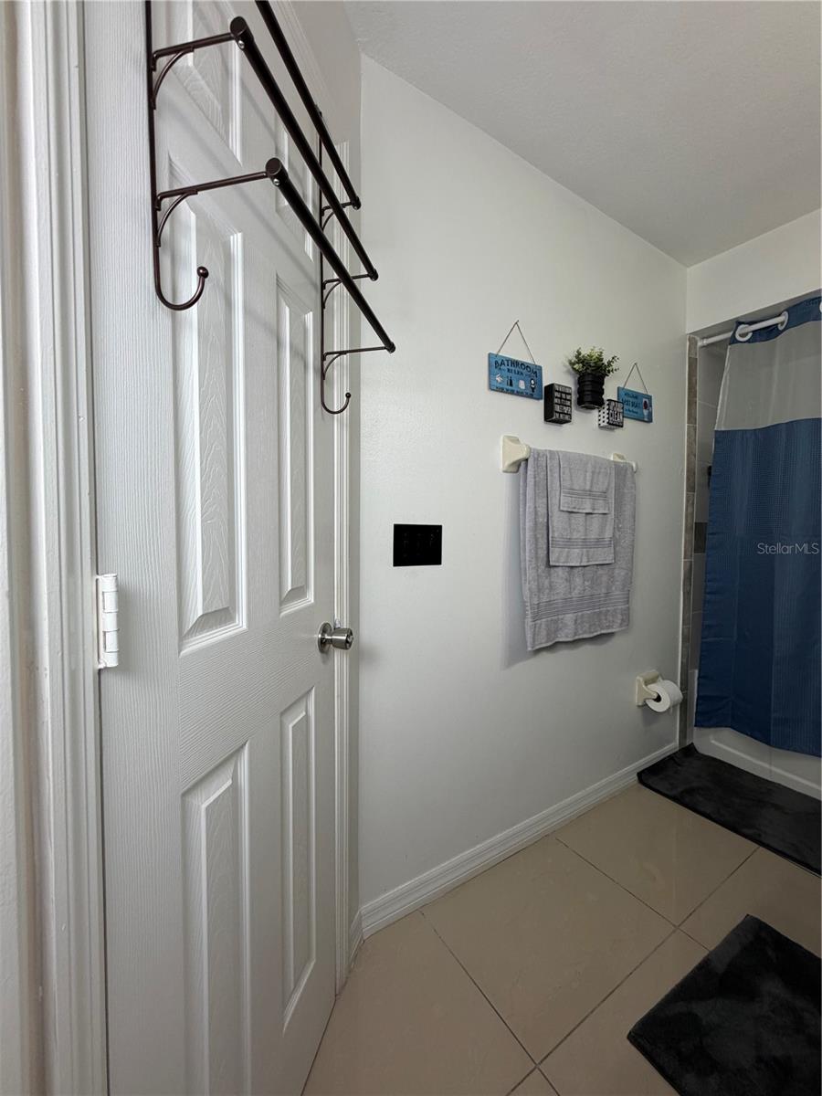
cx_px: 411
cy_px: 548
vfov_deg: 102.1
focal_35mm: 14
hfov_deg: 85.7
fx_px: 443
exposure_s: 1/120
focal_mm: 2.22
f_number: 2.2
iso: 100
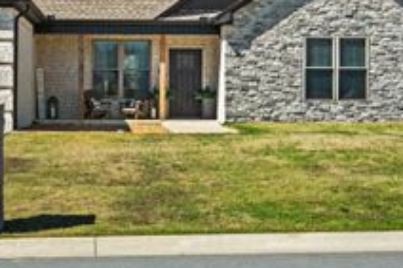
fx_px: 951
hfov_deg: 23.7
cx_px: 97
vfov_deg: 16.0
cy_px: 64
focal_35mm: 85
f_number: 20
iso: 400
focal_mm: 24
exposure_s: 1/80
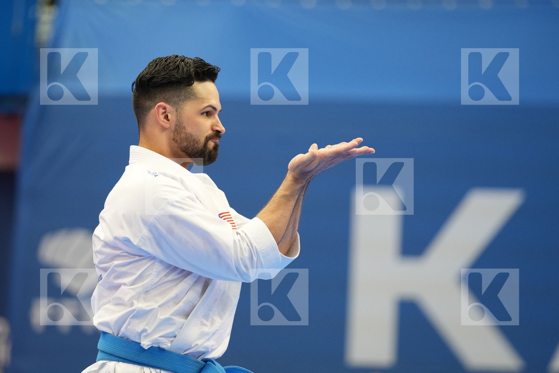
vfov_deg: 5.6
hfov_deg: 8.3
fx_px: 3835
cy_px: 186
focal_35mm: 247
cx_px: 280
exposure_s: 1/500
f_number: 2.8
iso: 1600
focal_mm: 165
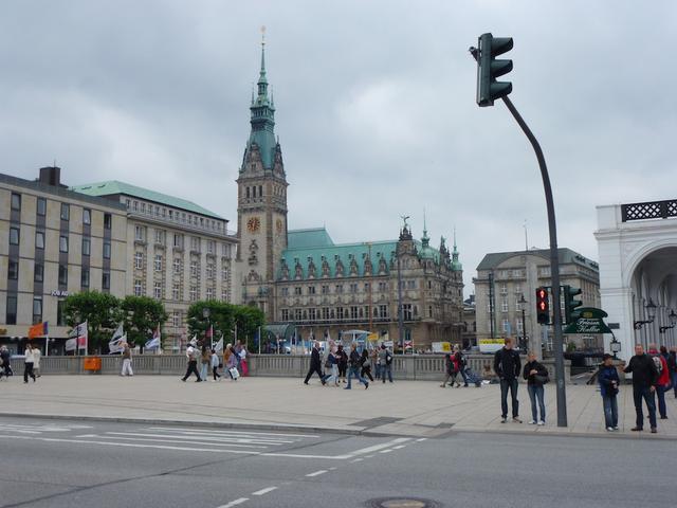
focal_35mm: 36
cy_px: 254
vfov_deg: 39.7
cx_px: 338
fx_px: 704
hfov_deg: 51.4
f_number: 3.7
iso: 100
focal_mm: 6.4
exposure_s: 1/500
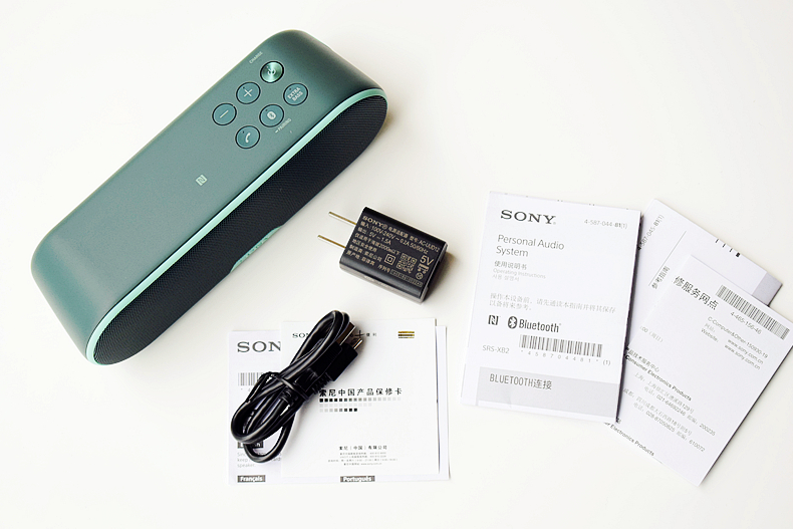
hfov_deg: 24.3
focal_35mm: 84
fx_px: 1840
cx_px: 401
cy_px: 267
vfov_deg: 16.4
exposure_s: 1/40
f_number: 5.6
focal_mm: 55
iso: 1600
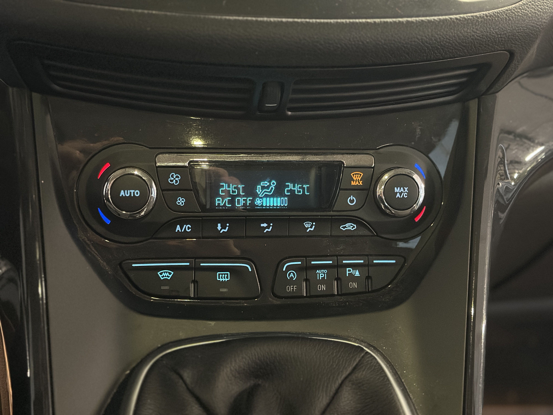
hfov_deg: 39.7
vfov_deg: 30.3
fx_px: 767
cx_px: 276
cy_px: 208
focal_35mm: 48
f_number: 1.78
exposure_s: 1/27
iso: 1000
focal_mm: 6.86
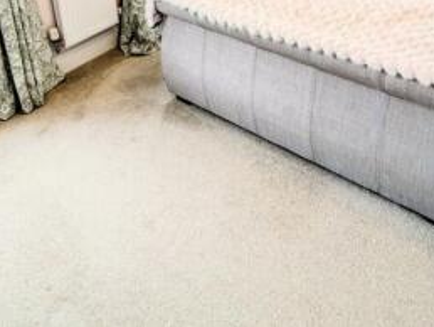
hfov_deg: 51.0
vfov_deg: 34.0
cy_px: -40
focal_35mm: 36
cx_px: 178
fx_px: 452
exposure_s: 1/128
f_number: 2.2
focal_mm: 2.35
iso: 94
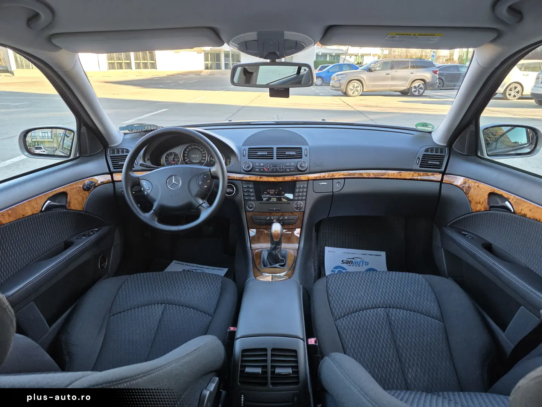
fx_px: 360
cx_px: 271
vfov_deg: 58.9
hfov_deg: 73.9
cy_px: 204
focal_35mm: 23
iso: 80
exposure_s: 1/180
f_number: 1.7
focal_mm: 6.3
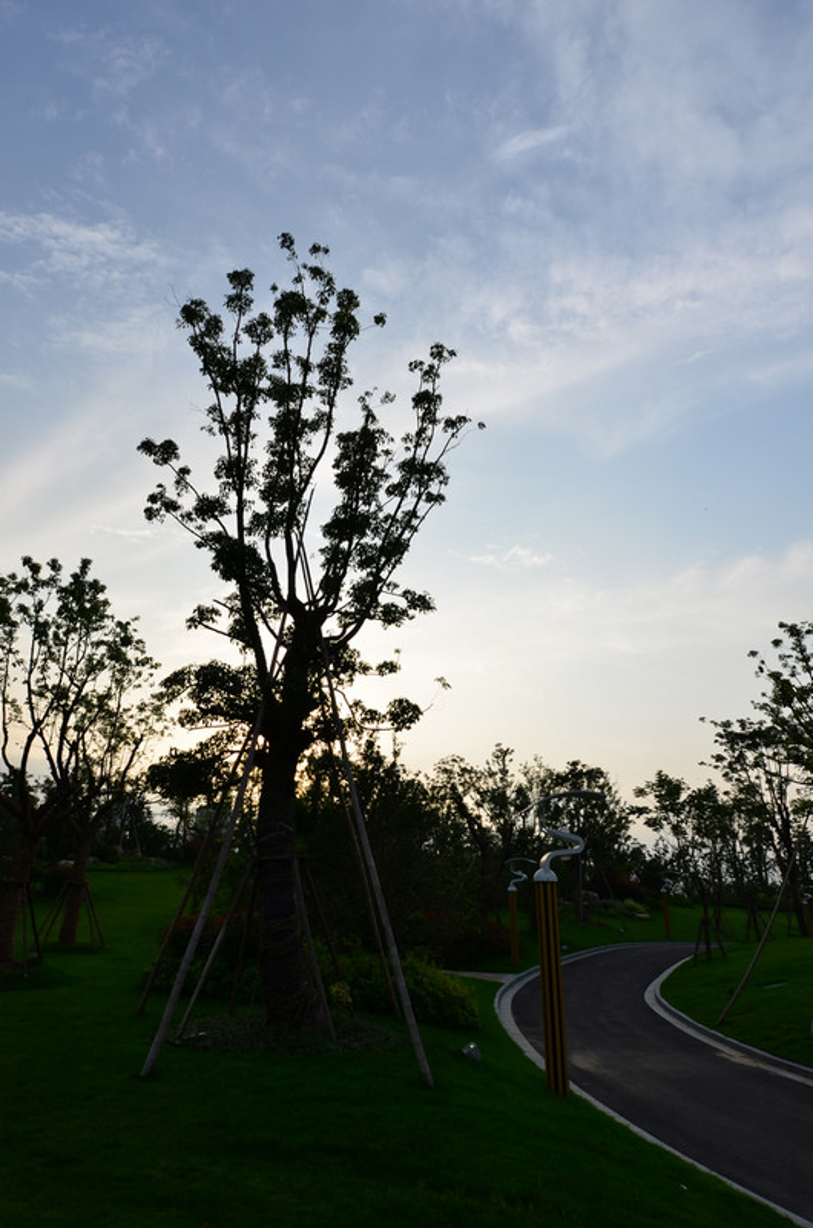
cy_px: 614
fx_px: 714
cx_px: 406
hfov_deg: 59.3
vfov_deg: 81.3
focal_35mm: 21
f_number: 9
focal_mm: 14
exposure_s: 1/250
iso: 100
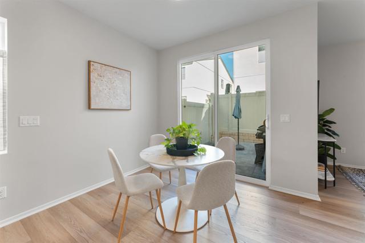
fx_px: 142
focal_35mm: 14
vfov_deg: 81.2
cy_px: 122
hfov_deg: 104.2
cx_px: 182
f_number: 11
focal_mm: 14
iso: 640
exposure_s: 1/4
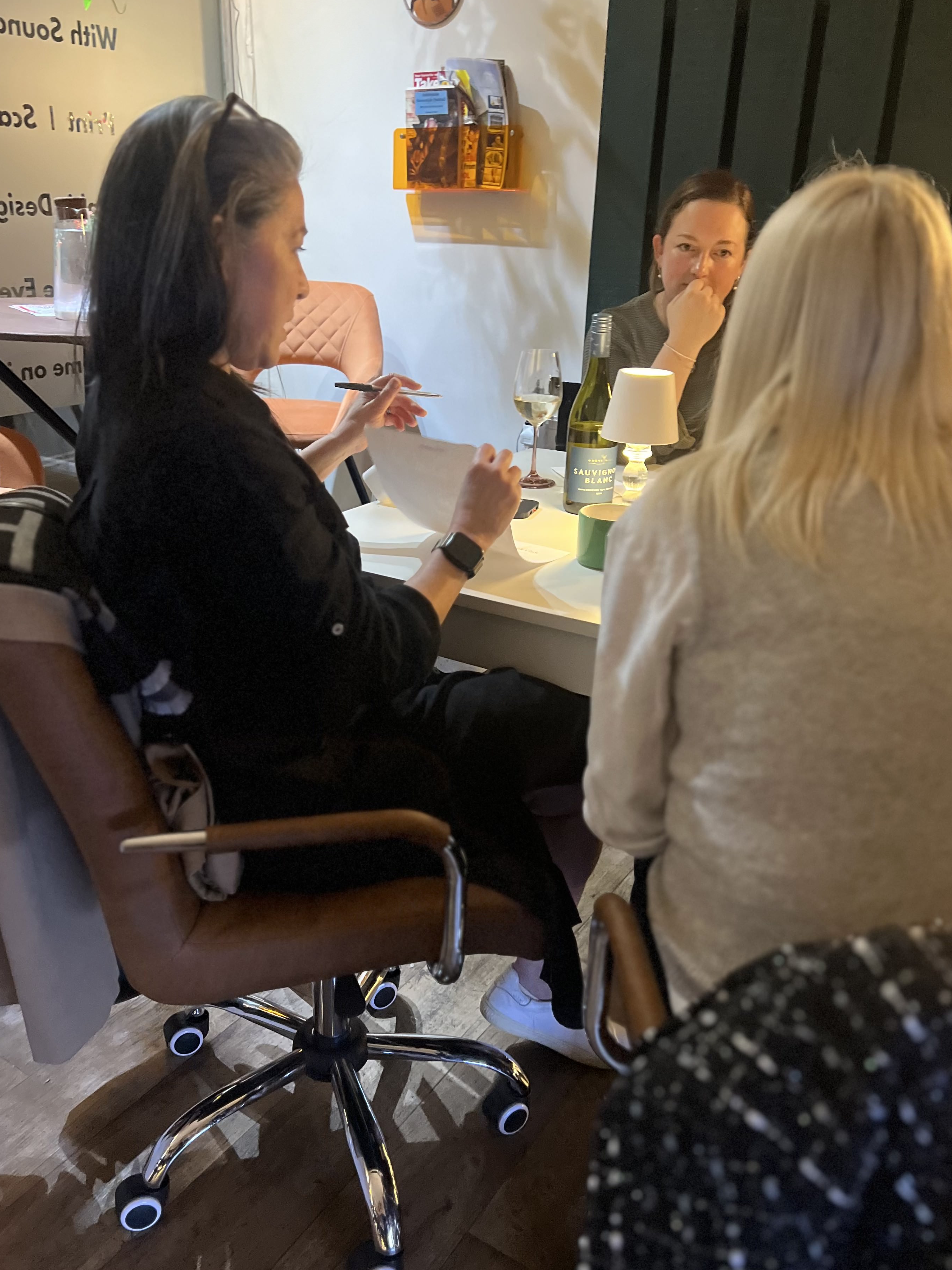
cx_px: 451
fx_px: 1063
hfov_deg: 48.2
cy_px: 644
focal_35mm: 29
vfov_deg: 61.7
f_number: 1.5
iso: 500
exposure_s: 1/41
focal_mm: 5.7
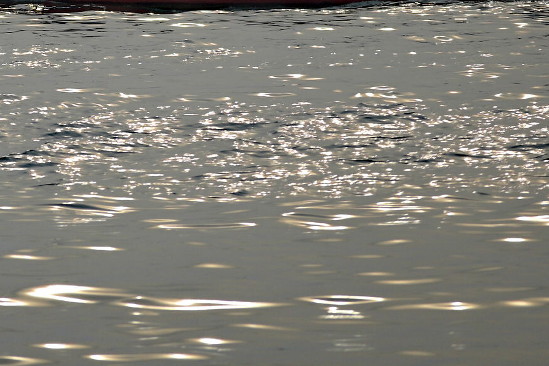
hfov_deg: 2.0
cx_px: 51
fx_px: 15627
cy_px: -66
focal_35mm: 1025
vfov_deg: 1.3
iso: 100
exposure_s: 1/640
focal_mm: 250
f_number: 6.3
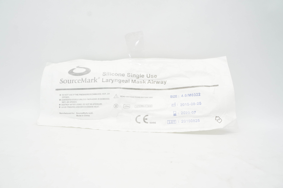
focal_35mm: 27
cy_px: 94
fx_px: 212
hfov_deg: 67.4
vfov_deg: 47.8
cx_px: 142
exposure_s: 1/40
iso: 800
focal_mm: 18
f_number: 9
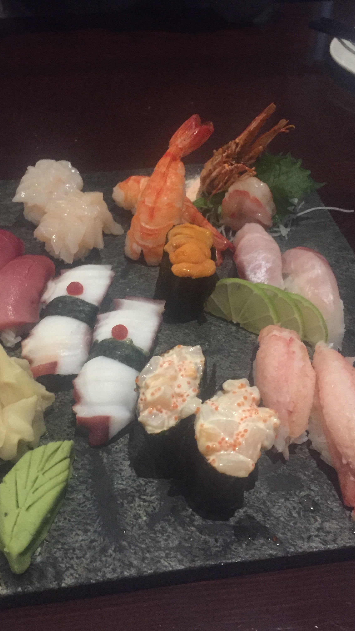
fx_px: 569
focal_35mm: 34
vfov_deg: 58.0
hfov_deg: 34.6
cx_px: 150
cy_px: 320
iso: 320
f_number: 2.2
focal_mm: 4.15
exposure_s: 1/15
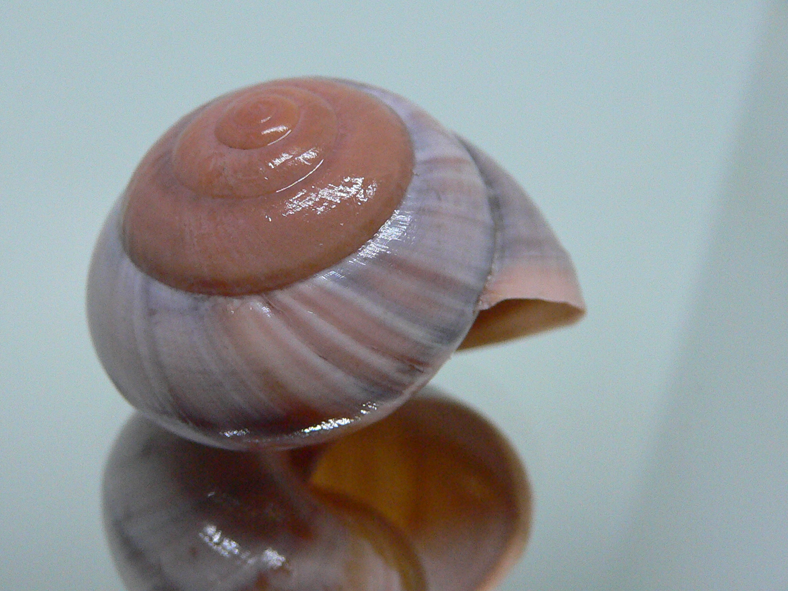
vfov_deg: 33.6
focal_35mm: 43
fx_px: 979
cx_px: 325
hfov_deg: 43.7
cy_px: 302
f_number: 2.8
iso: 200
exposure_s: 1/50
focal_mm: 4.6
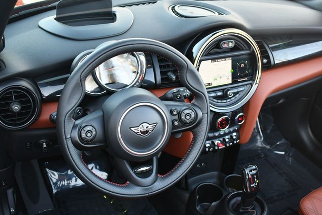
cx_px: 167
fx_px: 394
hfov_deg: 44.5
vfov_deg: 30.5
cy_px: 112
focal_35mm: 44
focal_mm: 21
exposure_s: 1/250
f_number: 3.8
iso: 720
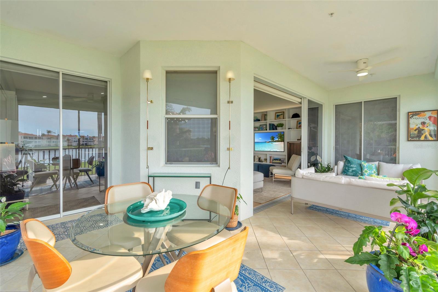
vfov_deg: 73.7
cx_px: 219
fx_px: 195
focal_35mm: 16
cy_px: 146
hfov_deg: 96.7
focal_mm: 16
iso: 200
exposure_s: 1/50
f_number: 9
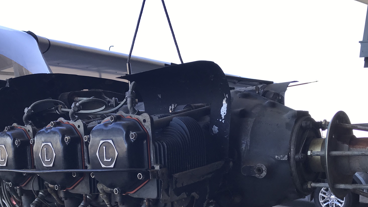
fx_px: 410
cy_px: 176
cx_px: 152
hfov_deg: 48.1
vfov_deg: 27.6
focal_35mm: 42
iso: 20
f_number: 1.8
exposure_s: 1/301
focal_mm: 3.99
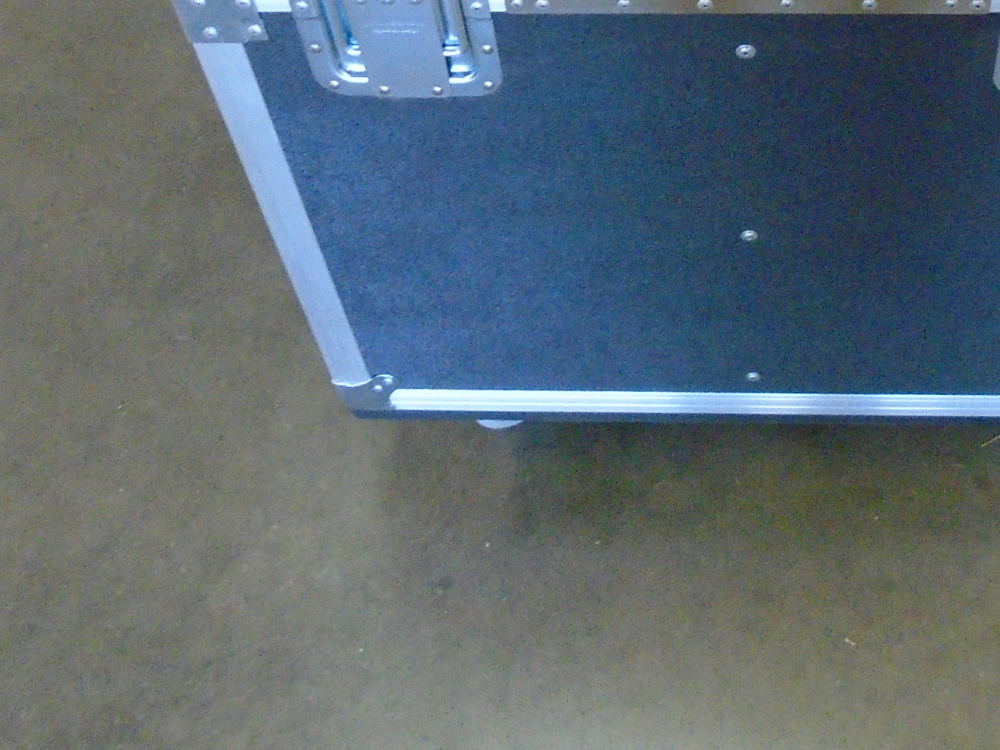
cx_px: 710
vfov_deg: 27.0
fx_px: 1502
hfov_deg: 36.2
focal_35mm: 52
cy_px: 59
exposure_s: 1/30
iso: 800
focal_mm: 4.6
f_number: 3.2
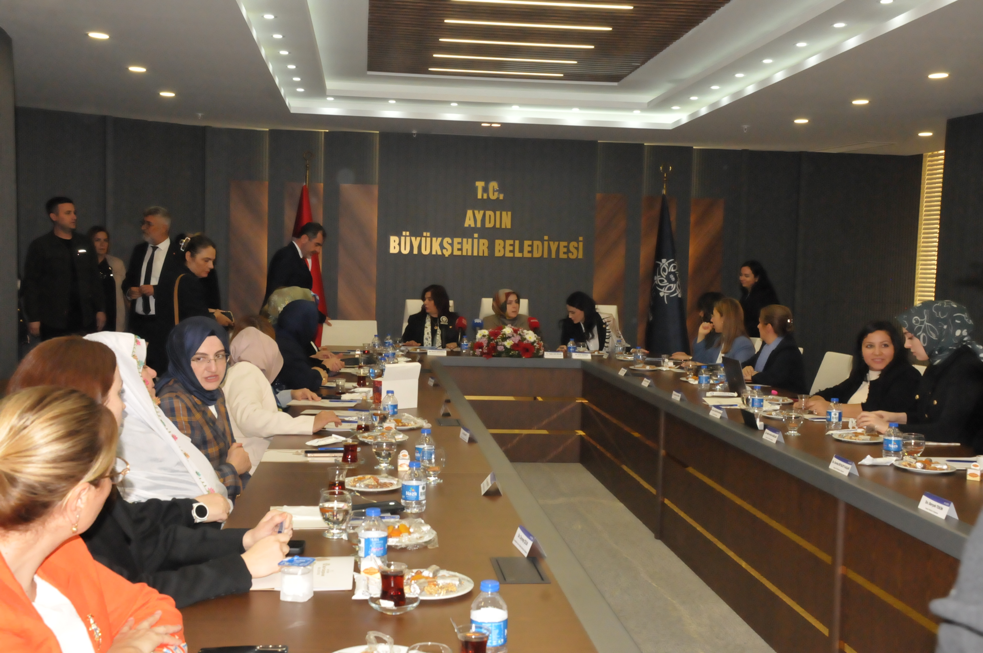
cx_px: 492
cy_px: 326
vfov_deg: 34.1
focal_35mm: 39
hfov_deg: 49.6
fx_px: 1064
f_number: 9
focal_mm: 26
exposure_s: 1/200
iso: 3200
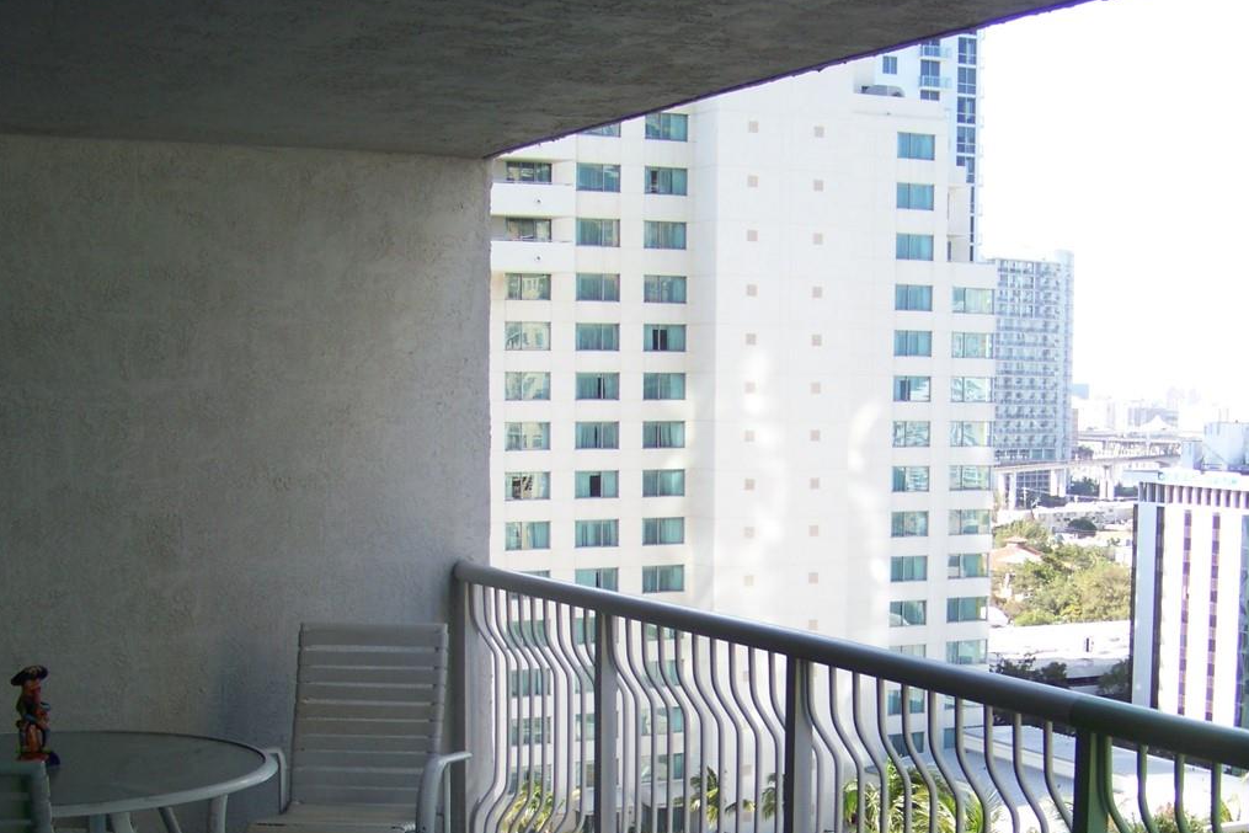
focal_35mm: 59
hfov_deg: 33.9
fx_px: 2047
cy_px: 704
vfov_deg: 22.6
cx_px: 700
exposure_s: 1/250
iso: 62
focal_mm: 5.85
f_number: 2.8
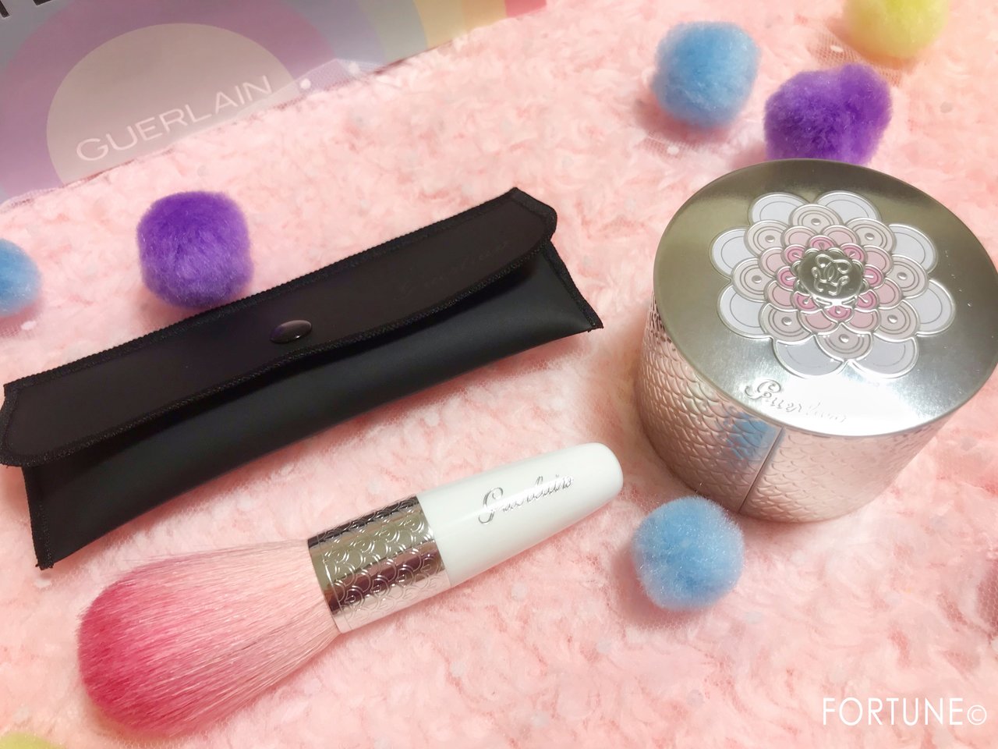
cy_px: 374
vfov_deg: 49.7
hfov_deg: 63.4
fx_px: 807
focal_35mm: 28
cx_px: 499
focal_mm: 3.99
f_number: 1.8
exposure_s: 1/50
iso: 32
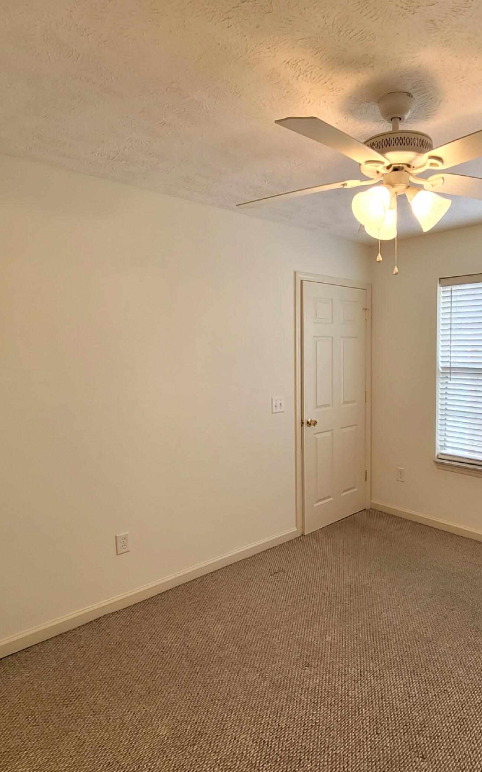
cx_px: 308
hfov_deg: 58.7
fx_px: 420
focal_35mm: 20
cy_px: 384
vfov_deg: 85.1
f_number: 2.2
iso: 160
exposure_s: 1/60.2
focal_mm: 2.2
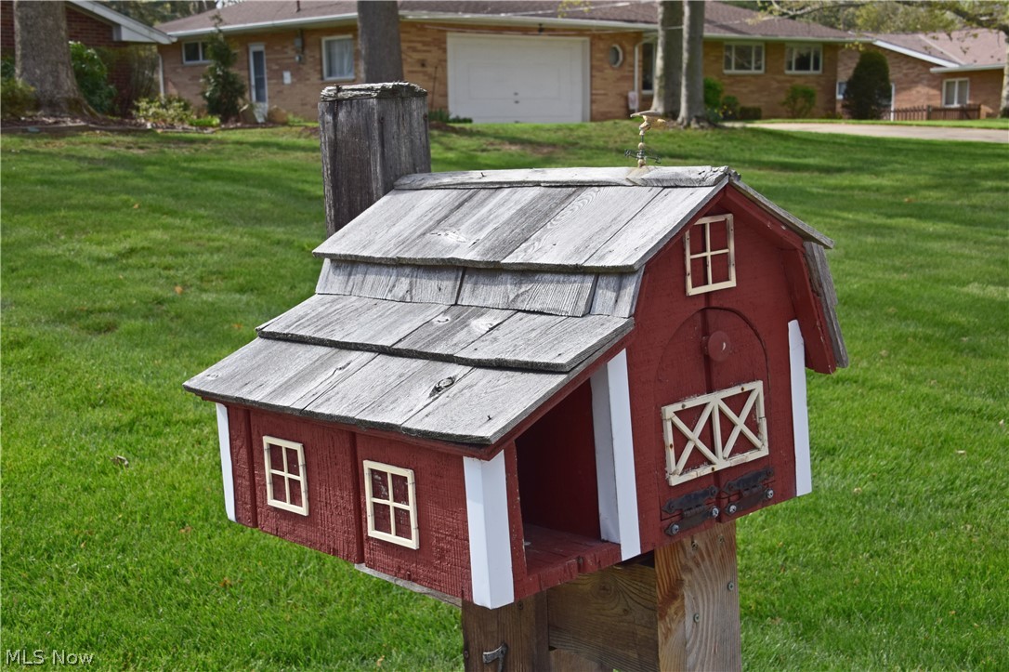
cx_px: 504
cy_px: 336
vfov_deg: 28.0
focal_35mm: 48
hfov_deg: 41.1
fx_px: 1345
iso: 400
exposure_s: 1/320
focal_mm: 32
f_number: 10
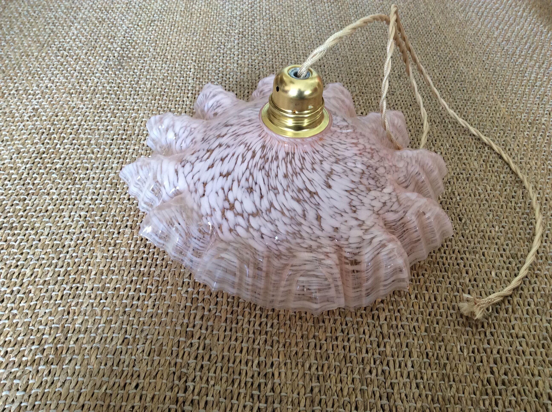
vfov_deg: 44.1
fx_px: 510
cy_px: 206
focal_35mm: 32
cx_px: 276
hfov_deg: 56.9
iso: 80
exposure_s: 1/25
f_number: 2.4
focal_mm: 3.3
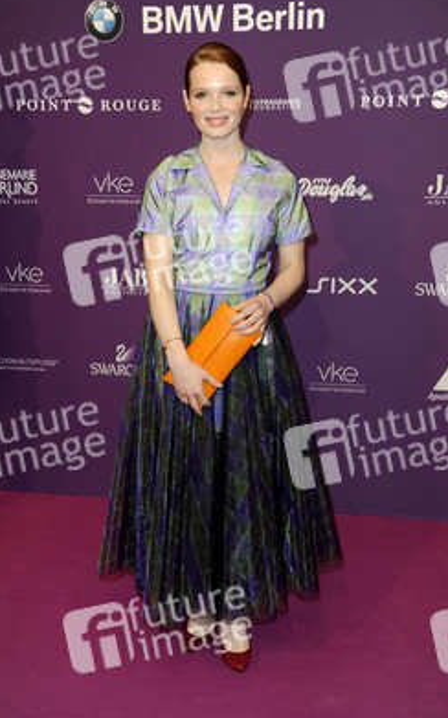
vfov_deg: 40.3
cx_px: 211
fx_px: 978
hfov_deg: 25.8
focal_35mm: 50
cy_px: 354
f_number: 6.3
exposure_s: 1/200
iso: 500
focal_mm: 48
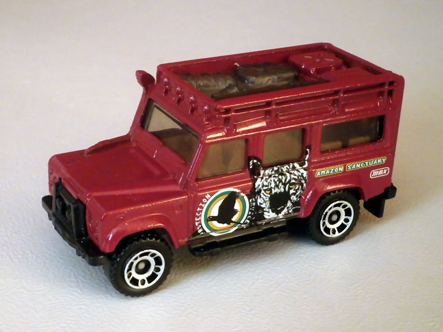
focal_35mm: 47
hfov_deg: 40.4
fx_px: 602
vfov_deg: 30.9
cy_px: 166
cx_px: 222
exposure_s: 1/30
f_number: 3.4
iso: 400
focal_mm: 8.3
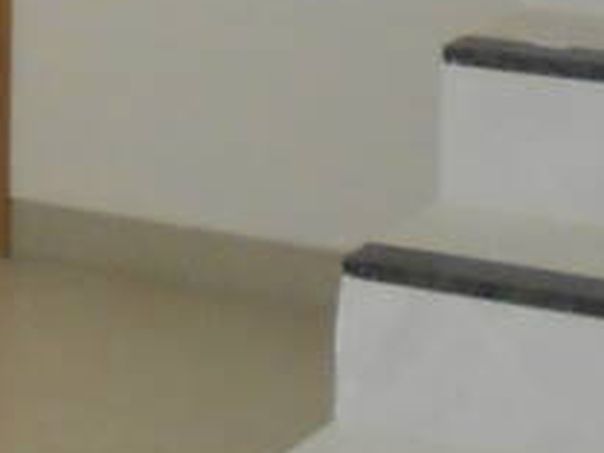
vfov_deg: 8.0
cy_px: -334
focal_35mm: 180
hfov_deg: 10.0
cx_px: -682
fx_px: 3141
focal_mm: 4.6
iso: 200
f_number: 3.2
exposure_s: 1/30
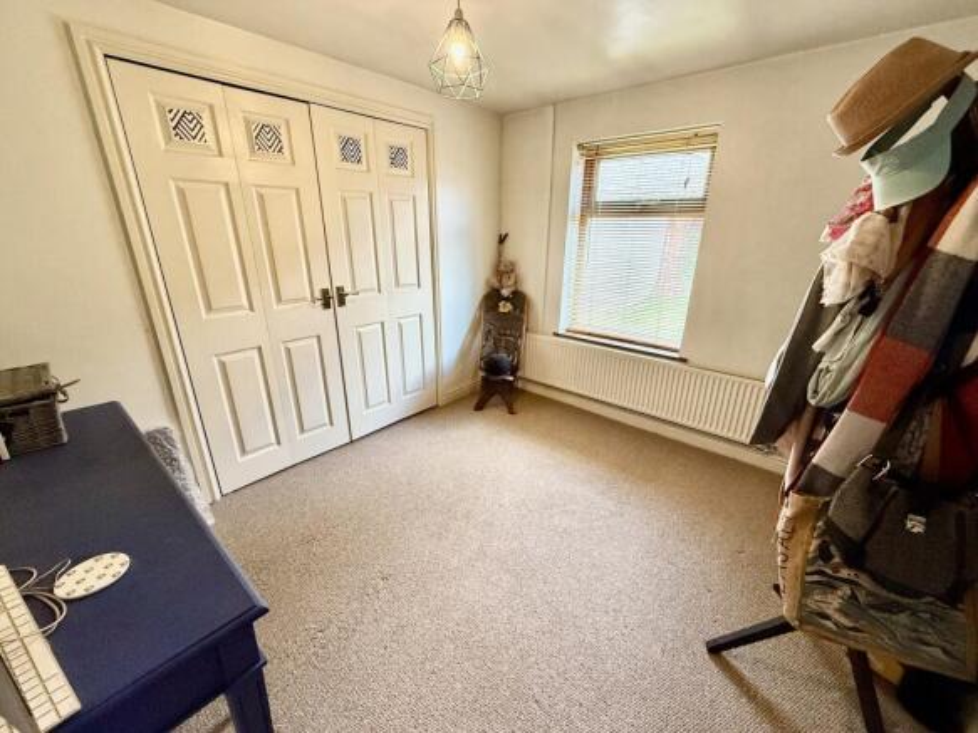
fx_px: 395
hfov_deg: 102.1
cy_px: 366
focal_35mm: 14
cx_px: 489
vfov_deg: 85.7
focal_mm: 2.22
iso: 320
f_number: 2.2
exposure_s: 1/100
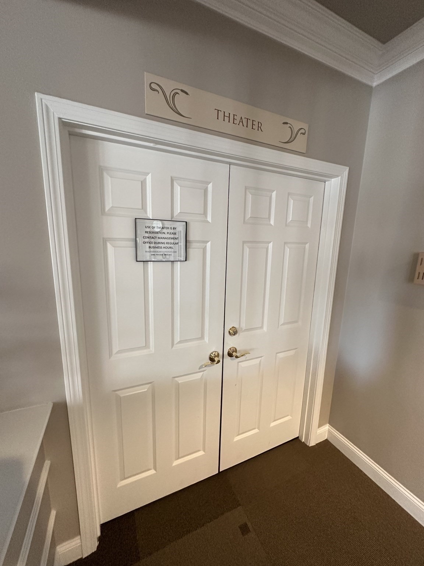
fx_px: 229
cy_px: 283
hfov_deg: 85.7
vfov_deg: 102.1
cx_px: 212
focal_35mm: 14
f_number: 2.2
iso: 320
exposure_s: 1/57
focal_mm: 2.22
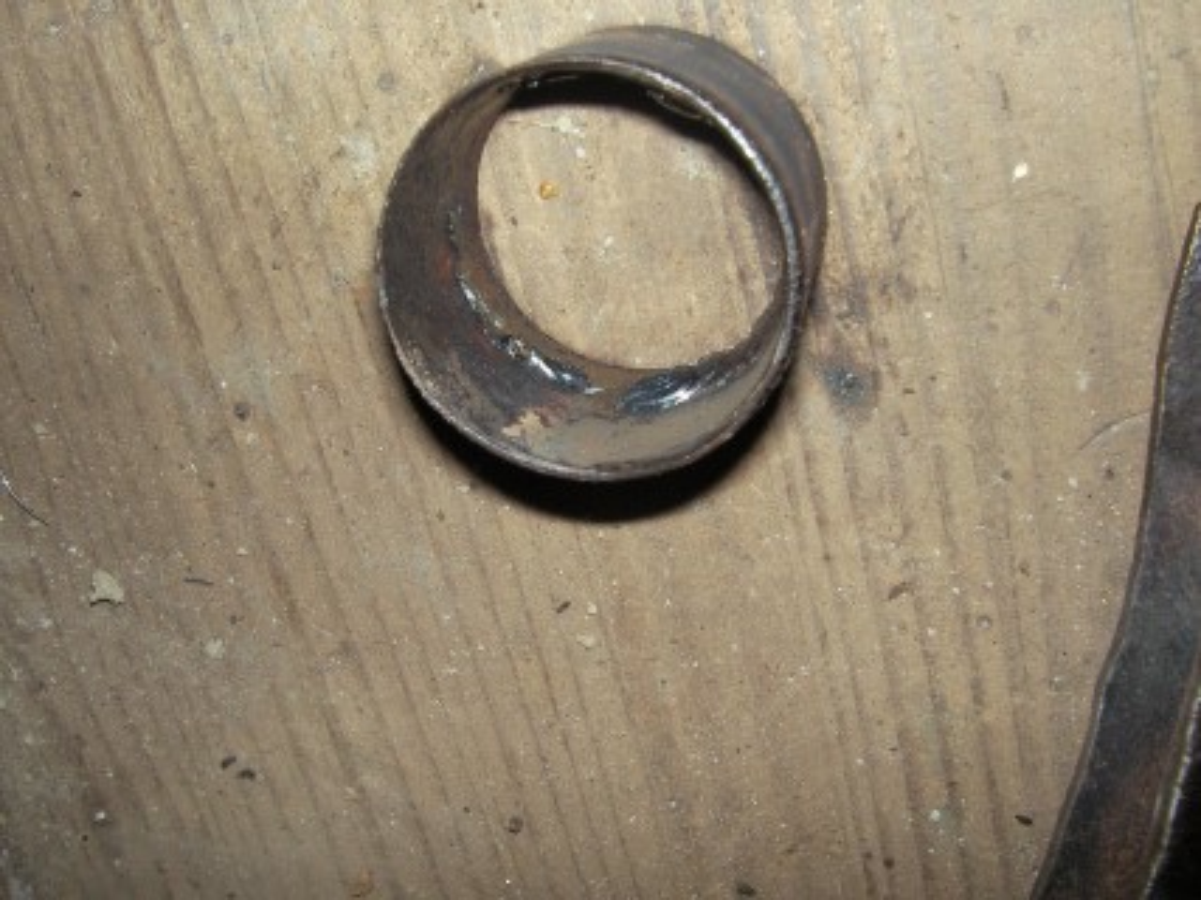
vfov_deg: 37.7
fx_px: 1318
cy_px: 450
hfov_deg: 49.0
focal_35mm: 38
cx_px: 600
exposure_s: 1/30
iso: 100
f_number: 6.6
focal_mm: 6.3
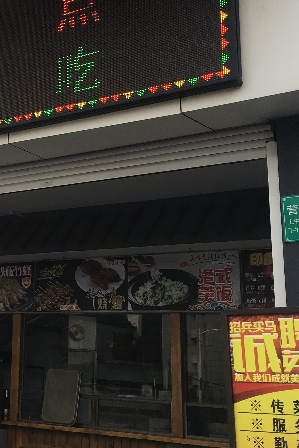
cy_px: 146
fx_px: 797
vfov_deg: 31.2
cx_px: -49
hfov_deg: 20.1
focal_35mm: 64
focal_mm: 4.15
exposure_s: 1/326
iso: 25
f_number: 2.2
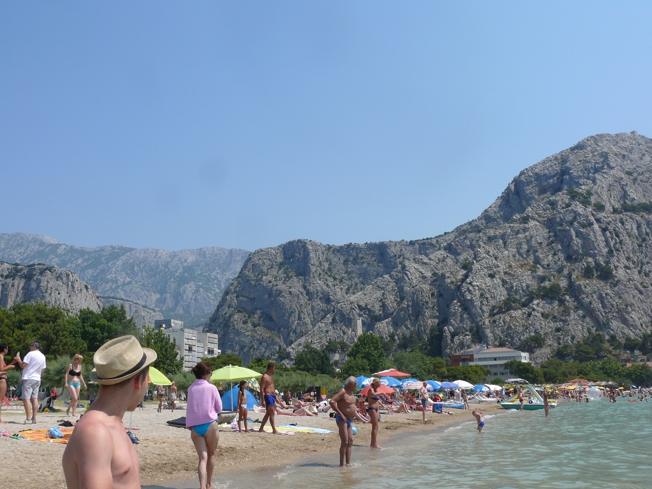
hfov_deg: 52.6
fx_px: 659
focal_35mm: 35
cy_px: 244
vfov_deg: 40.7
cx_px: 326
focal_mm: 7.4
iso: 100
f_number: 6.3
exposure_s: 1/500
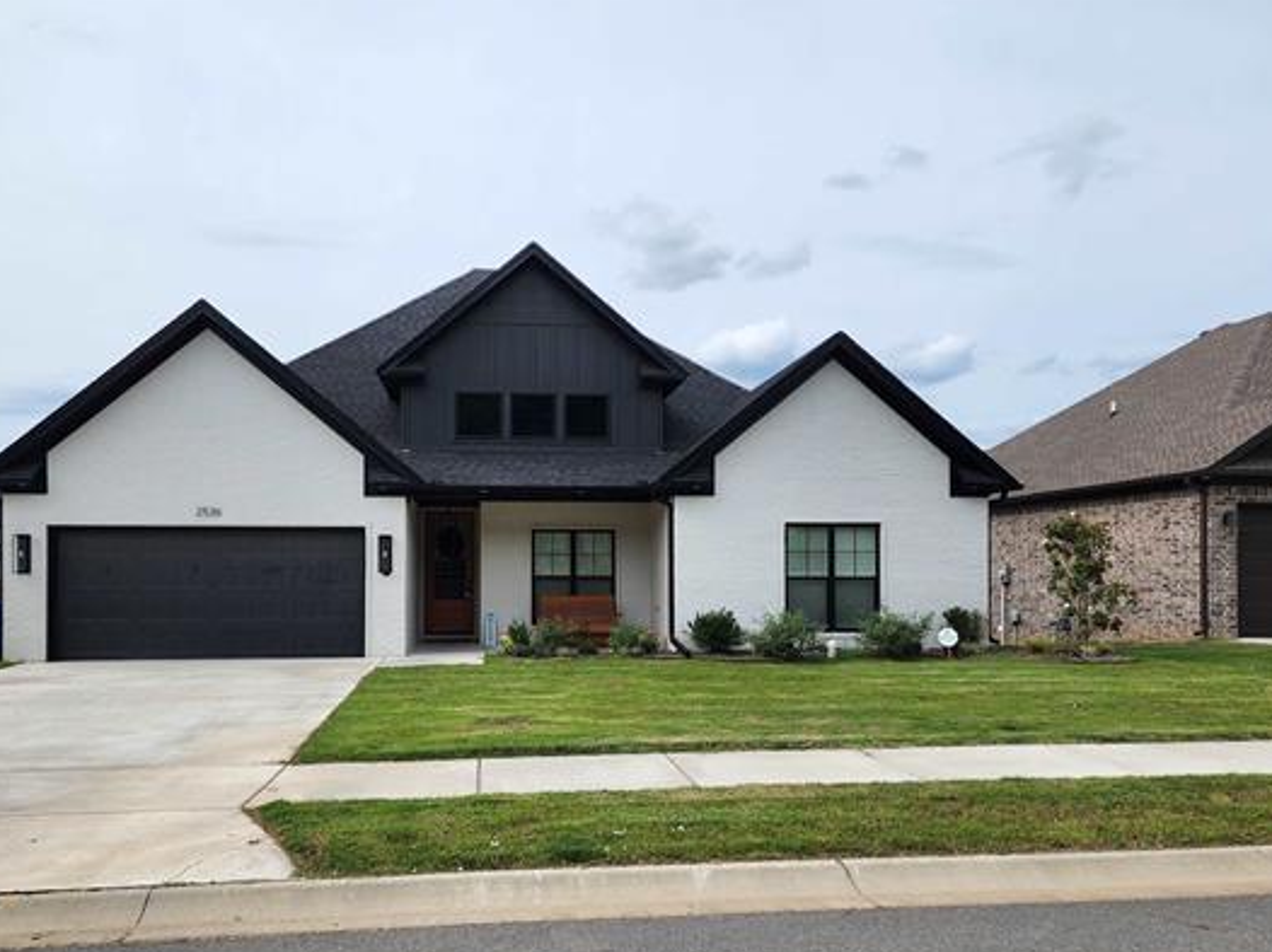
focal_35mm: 28
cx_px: 571
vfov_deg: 49.5
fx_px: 1028
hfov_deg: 63.3
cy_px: 561
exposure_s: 1/1157
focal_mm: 6.4
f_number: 1.8
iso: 12
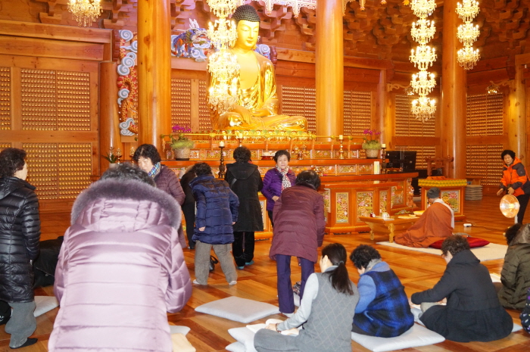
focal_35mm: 39
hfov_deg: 49.6
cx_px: 265
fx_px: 573
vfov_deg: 34.1
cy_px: 176
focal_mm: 26
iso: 1600
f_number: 4
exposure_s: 1/60
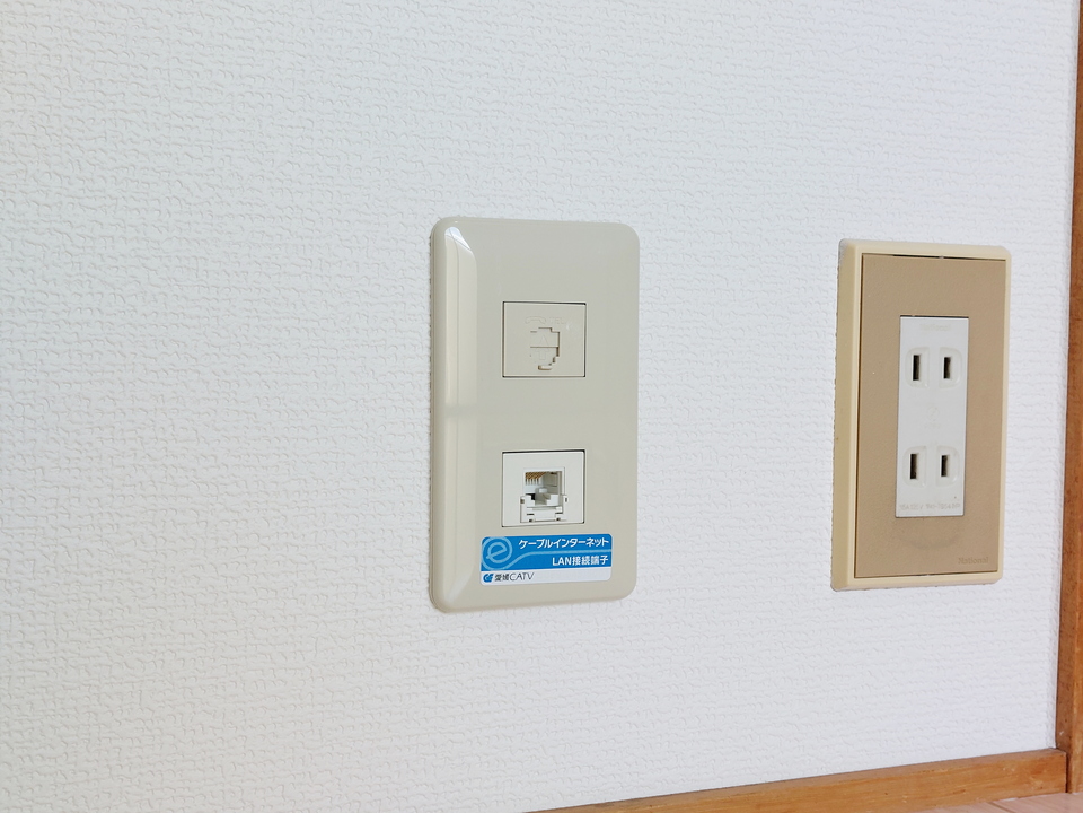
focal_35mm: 24
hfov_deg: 71.6
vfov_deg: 56.8
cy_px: 406
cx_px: 542
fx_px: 751
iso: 50
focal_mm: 5.23
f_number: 1.8
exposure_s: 1/120
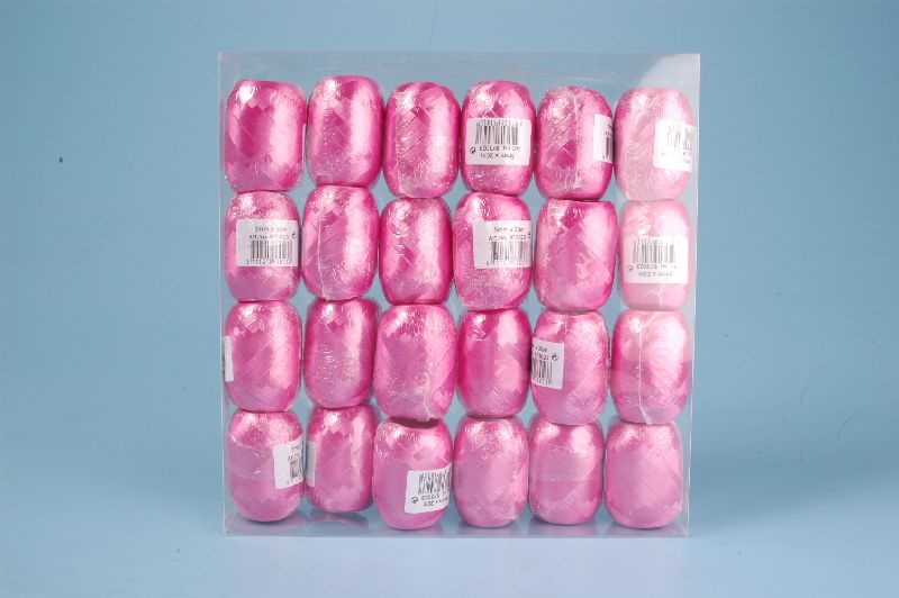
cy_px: 299
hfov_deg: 46.4
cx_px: 450
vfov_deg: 31.8
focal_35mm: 42
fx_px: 1048
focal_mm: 28
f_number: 22
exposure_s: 1/800
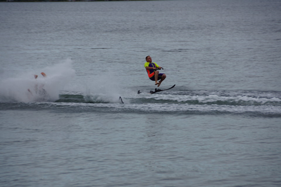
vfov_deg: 6.8
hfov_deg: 10.2
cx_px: 140
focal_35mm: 202
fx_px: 1581
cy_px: 94
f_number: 6.3
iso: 100
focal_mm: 135
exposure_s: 1/250
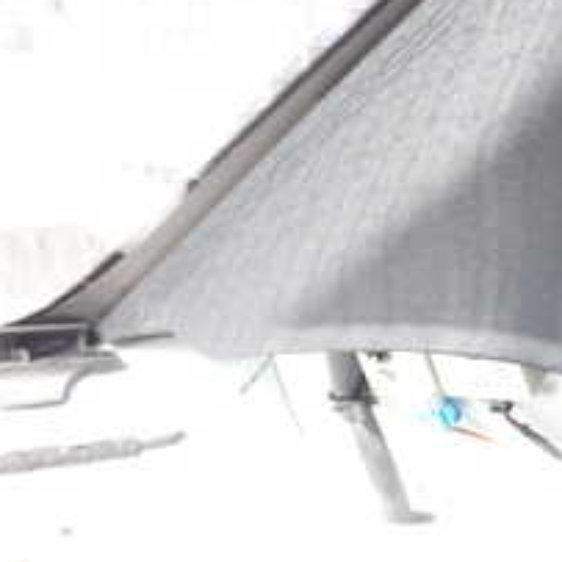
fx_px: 1727
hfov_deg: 17.4
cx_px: 731
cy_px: 75
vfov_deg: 18.2
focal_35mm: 94
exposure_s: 1/40
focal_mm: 6.37
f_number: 2.5
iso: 200
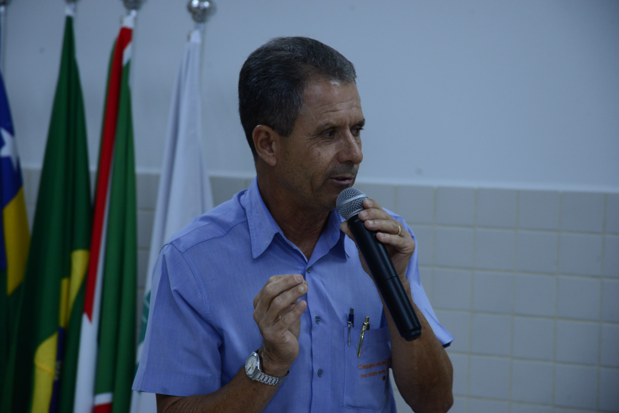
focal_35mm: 120
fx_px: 2064
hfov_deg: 17.1
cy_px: 206
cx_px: 310
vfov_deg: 11.4
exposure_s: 1/125
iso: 1600
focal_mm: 120
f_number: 5.6
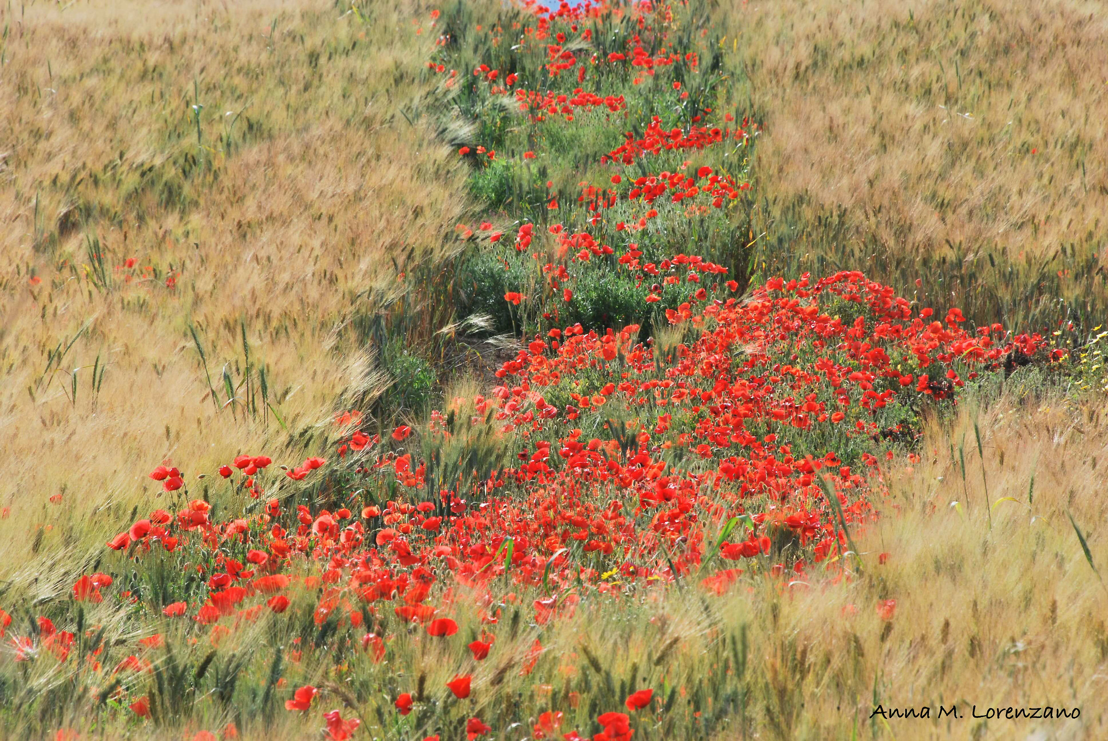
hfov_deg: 6.9
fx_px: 9243
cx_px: 554
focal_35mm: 300
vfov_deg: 4.6
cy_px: 370
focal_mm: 200
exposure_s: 1/125
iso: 200
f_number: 18
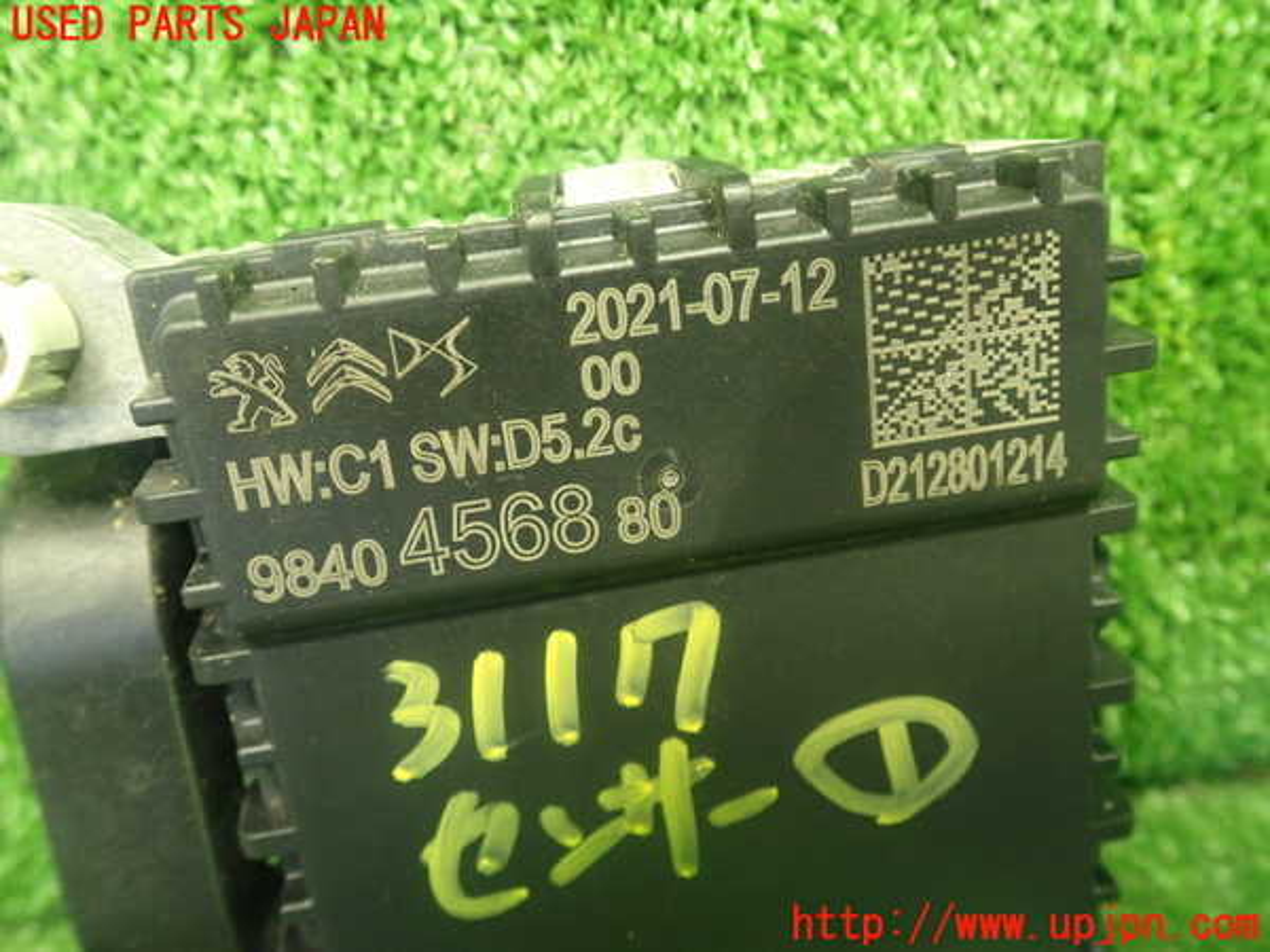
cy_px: 476
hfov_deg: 60.0
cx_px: 635
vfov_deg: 46.8
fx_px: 1101
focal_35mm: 30
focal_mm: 5.4
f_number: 2.3
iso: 500
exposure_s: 1/30
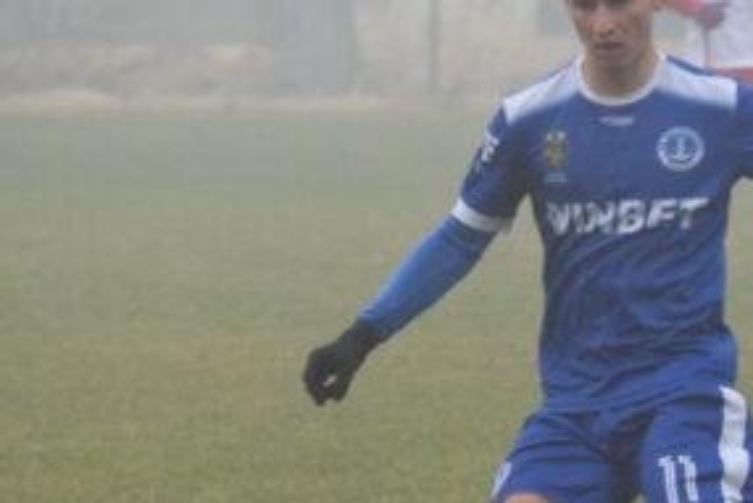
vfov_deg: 2.8
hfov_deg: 4.2
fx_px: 10379
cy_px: 427
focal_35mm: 496
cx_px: 577
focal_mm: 150
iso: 6400
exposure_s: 1/640
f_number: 5.6
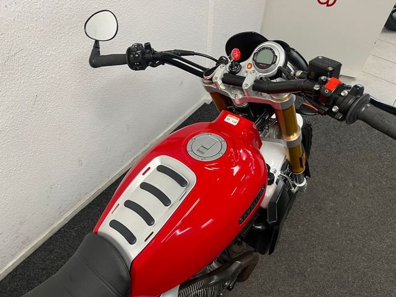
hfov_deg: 67.3
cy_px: 148
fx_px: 297
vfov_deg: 53.1
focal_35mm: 26
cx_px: 198
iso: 80
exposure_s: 1/50
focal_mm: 5.1
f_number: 1.6
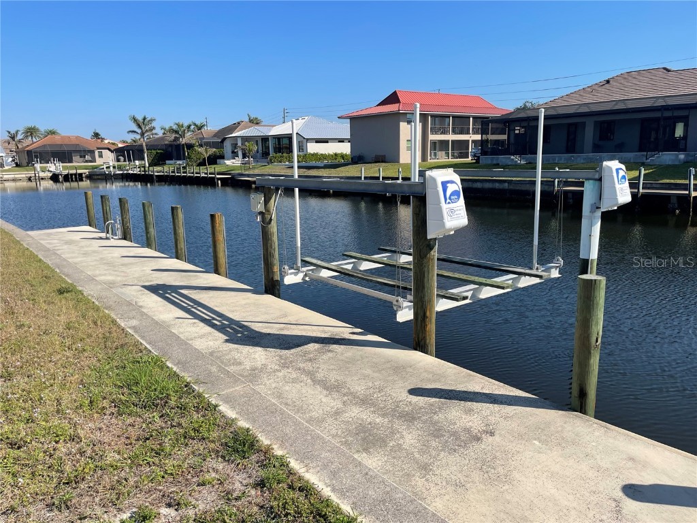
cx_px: 348
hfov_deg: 69.4
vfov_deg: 54.9
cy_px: 262
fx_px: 503
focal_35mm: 25
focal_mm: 5.1
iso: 32
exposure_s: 1/3663
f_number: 1.6
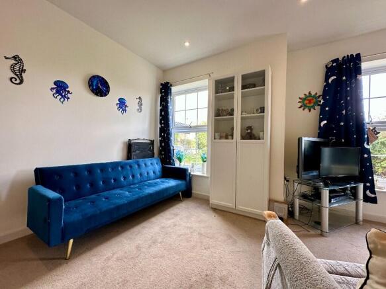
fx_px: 156
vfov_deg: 85.7
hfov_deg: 102.1
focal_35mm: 14
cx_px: 193
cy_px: 144
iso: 125
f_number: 2.2
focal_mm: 2.22
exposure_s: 1/100
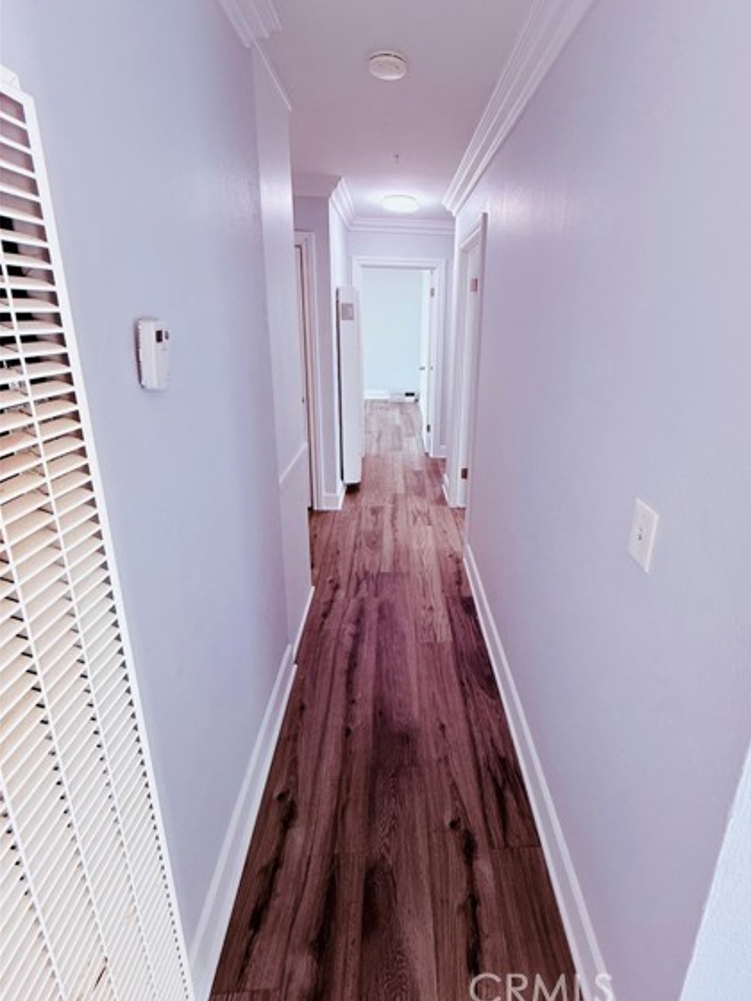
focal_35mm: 16
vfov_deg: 94.1
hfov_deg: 77.7
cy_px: 443
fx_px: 463
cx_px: 427
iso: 250
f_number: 2.2
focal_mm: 2.22
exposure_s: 1/120
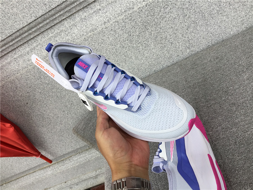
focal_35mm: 31
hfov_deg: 58.4
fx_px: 227
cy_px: 95
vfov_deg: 45.4
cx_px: 126
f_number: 2.4
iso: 25
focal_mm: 3.3
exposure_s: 1/120
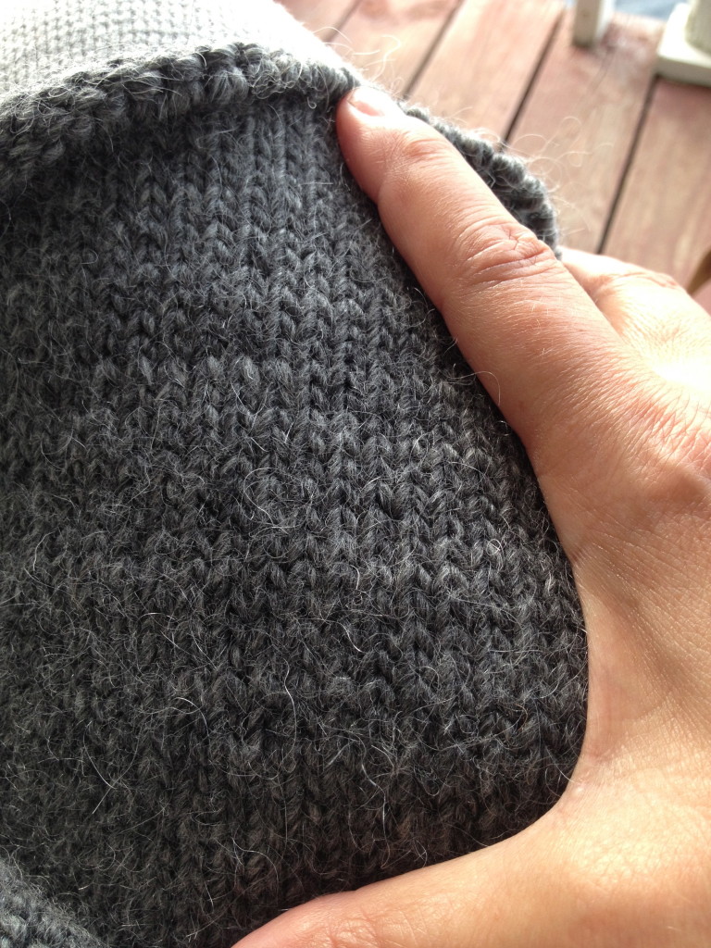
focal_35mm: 35
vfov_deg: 52.6
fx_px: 959
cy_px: 474
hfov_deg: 40.7
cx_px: 356
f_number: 2.4
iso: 50
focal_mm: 4.28
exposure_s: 1/120
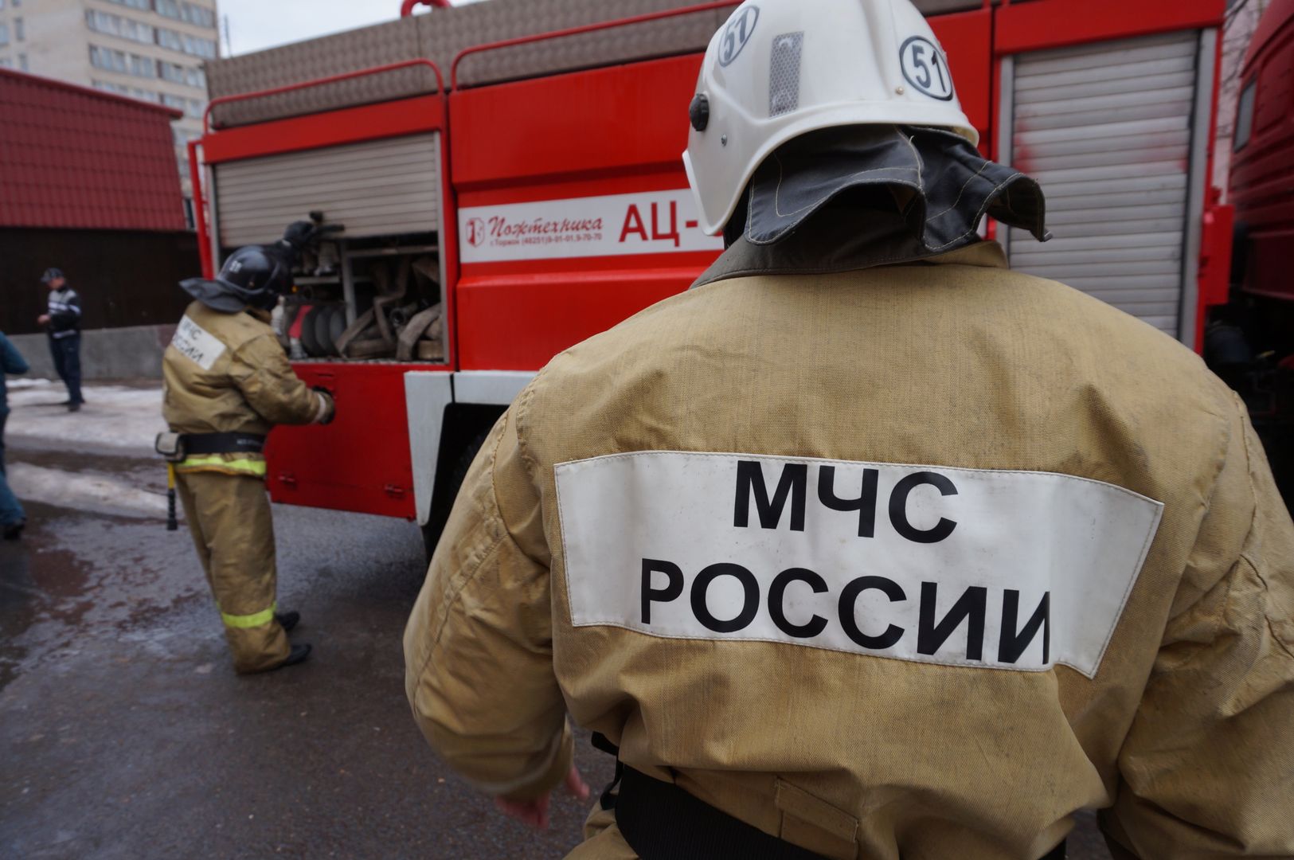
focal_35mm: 24
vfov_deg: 53.0
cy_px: 430
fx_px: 862
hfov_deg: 73.8
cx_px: 647
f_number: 5.6
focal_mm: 16
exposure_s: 1/100
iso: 200
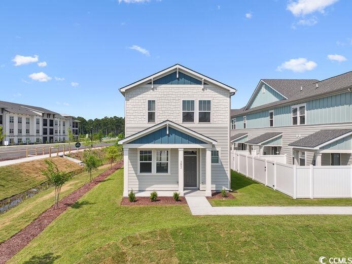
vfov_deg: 56.8
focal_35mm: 24
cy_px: 132
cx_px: 176
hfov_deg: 71.6
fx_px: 244
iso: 100
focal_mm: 12.3
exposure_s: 1/2000
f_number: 2.8
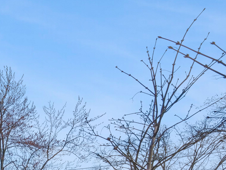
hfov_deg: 23.6
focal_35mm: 49
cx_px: -163
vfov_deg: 24.9
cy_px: 232
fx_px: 320
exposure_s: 1/250
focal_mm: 8
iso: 125
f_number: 8
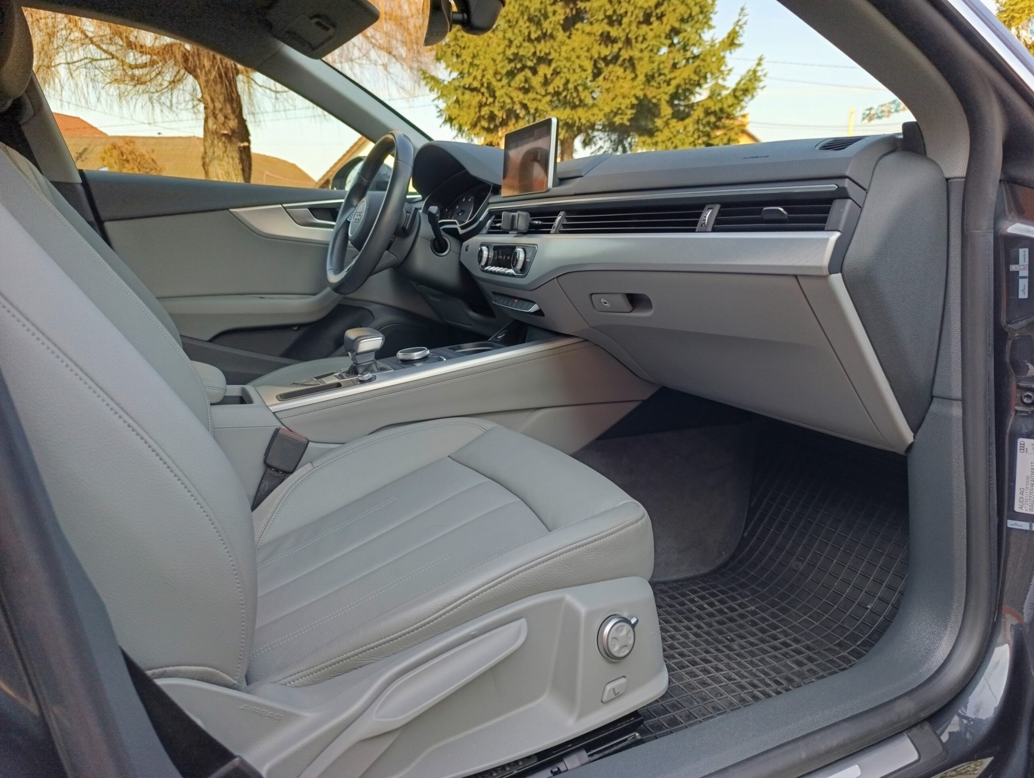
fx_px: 688
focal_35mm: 23
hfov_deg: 73.8
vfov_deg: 59.0
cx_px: 517
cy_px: 389
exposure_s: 1/100
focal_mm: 6.14
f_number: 1.6
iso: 100
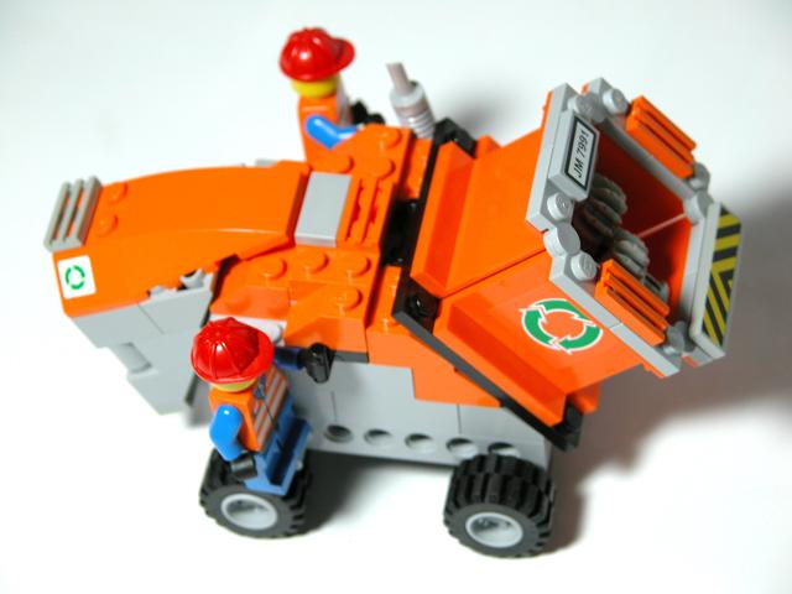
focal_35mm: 136
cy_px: 297
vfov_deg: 10.9
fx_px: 3112
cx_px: 396
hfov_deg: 14.5
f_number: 3.8
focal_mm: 34.7
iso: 100
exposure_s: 1/20.5
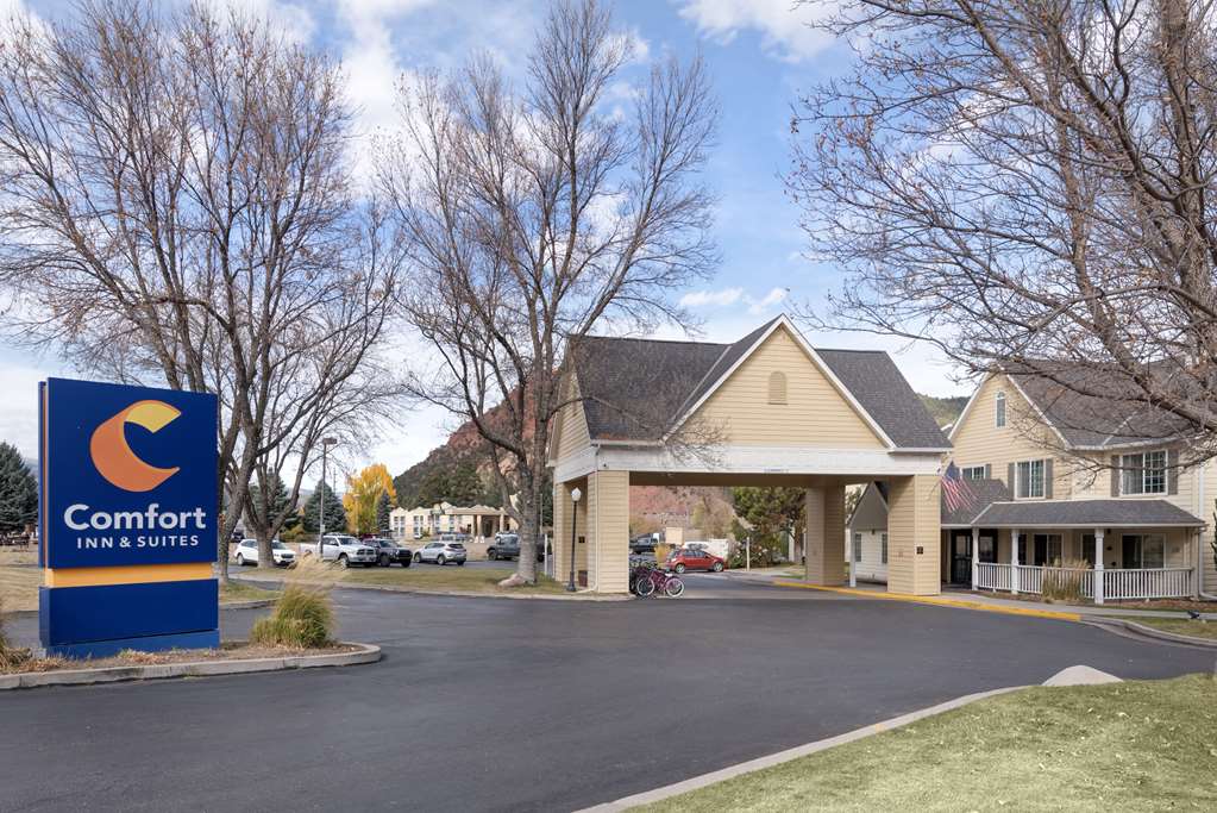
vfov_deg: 64.6
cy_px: 406
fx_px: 643
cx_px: 608
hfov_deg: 86.9
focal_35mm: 19
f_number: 9
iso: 100
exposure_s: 1/200
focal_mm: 19
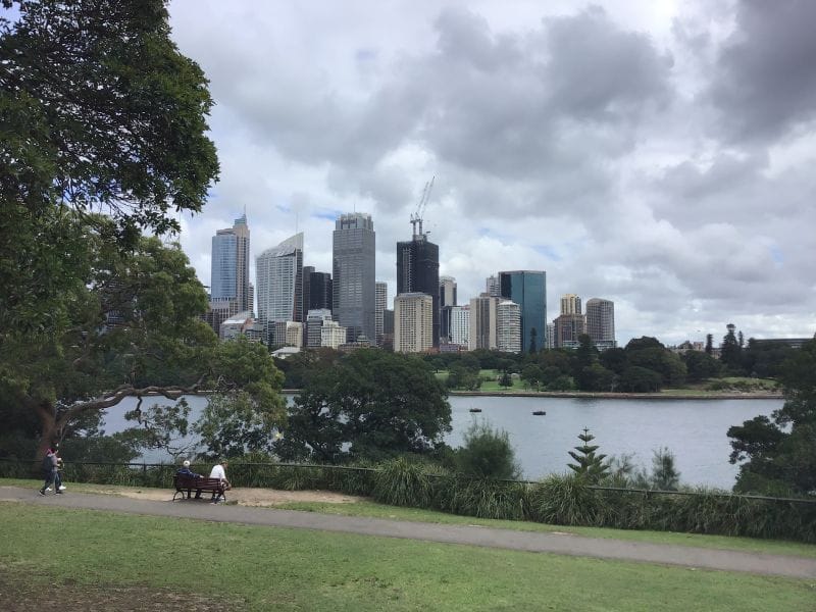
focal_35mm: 31
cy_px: 306
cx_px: 408
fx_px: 731
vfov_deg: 45.4
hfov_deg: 58.4
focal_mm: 3.3
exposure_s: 1/1664
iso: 25
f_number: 2.4
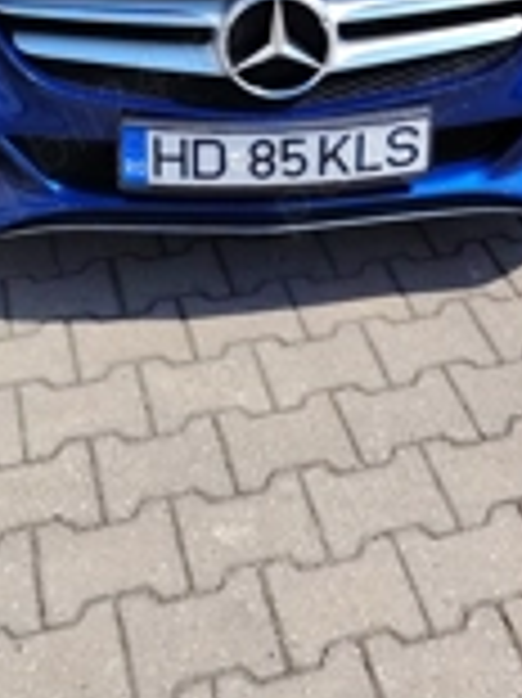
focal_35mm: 62
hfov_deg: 23.6
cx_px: 256
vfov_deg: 27.3
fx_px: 1248
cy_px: -153
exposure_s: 1/640
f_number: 1.75
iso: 100
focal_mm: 5.25
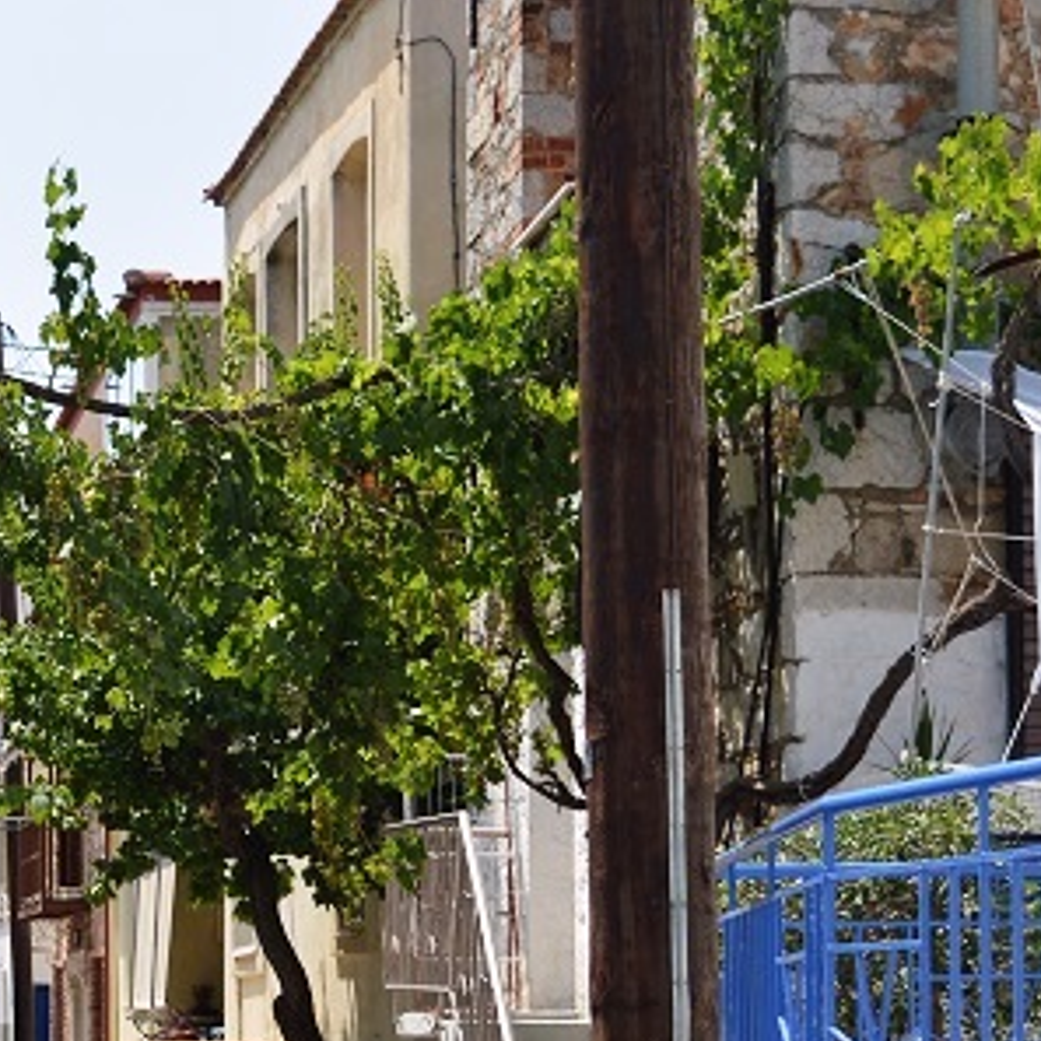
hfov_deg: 16.5
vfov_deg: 16.7
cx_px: -63
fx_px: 3504
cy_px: 927
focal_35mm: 103
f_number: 5.6
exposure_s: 1/640
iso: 100
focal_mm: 30
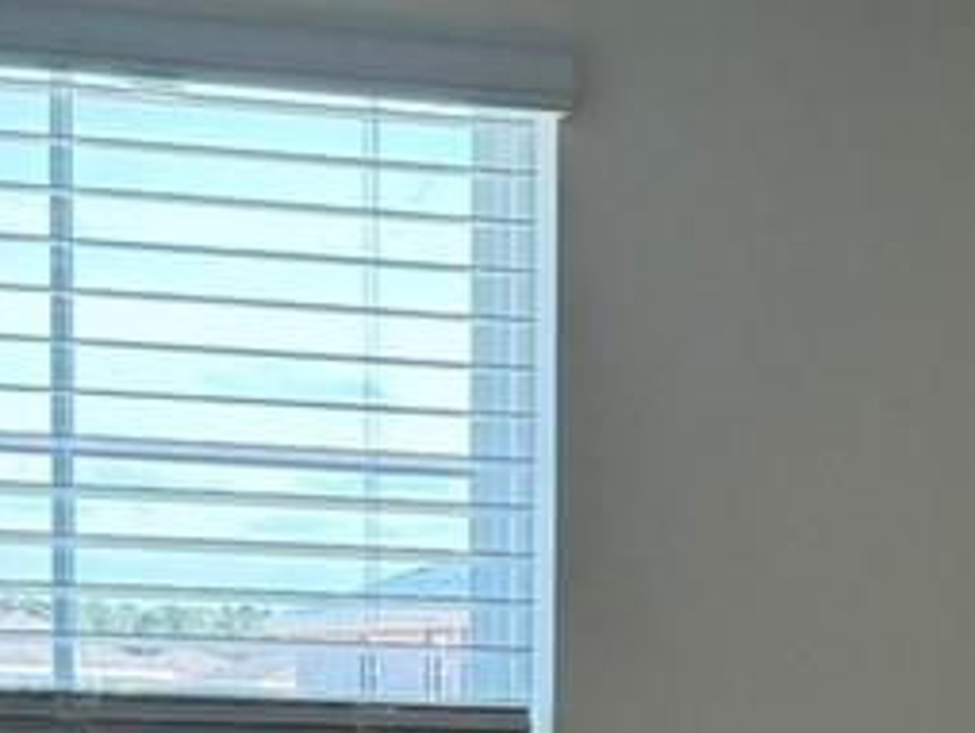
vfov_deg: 9.5
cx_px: 1248
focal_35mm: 151
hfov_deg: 12.7
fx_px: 4257
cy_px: 1132
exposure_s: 1/141
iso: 100
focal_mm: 6.76
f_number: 1.78
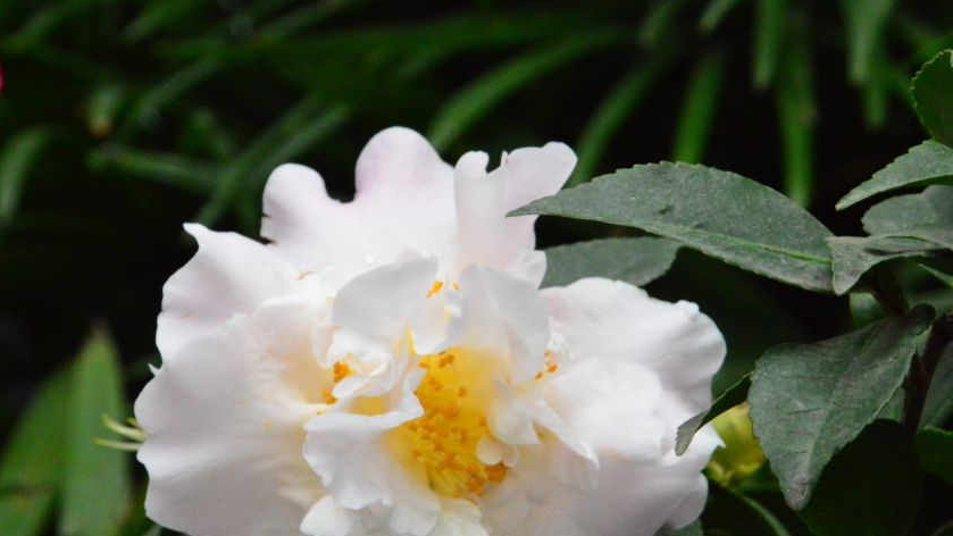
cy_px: 376
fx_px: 14531
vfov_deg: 2.1
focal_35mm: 575
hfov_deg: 3.8
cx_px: 526
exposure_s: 1/100
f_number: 18
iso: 6400
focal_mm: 300
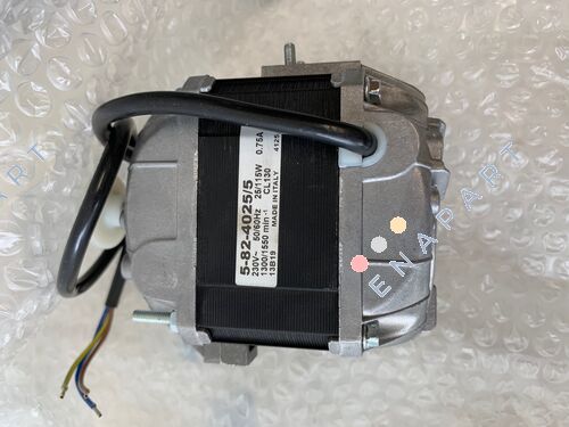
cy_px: 214
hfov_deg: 67.3
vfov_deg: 53.1
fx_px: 427
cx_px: 284
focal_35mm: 26
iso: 64
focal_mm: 4.25
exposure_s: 1/121
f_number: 1.8
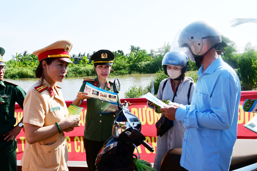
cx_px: 128
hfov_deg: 49.6
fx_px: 278
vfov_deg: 34.2
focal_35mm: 39
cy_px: 86
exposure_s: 1/200
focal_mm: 26
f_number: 14
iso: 250
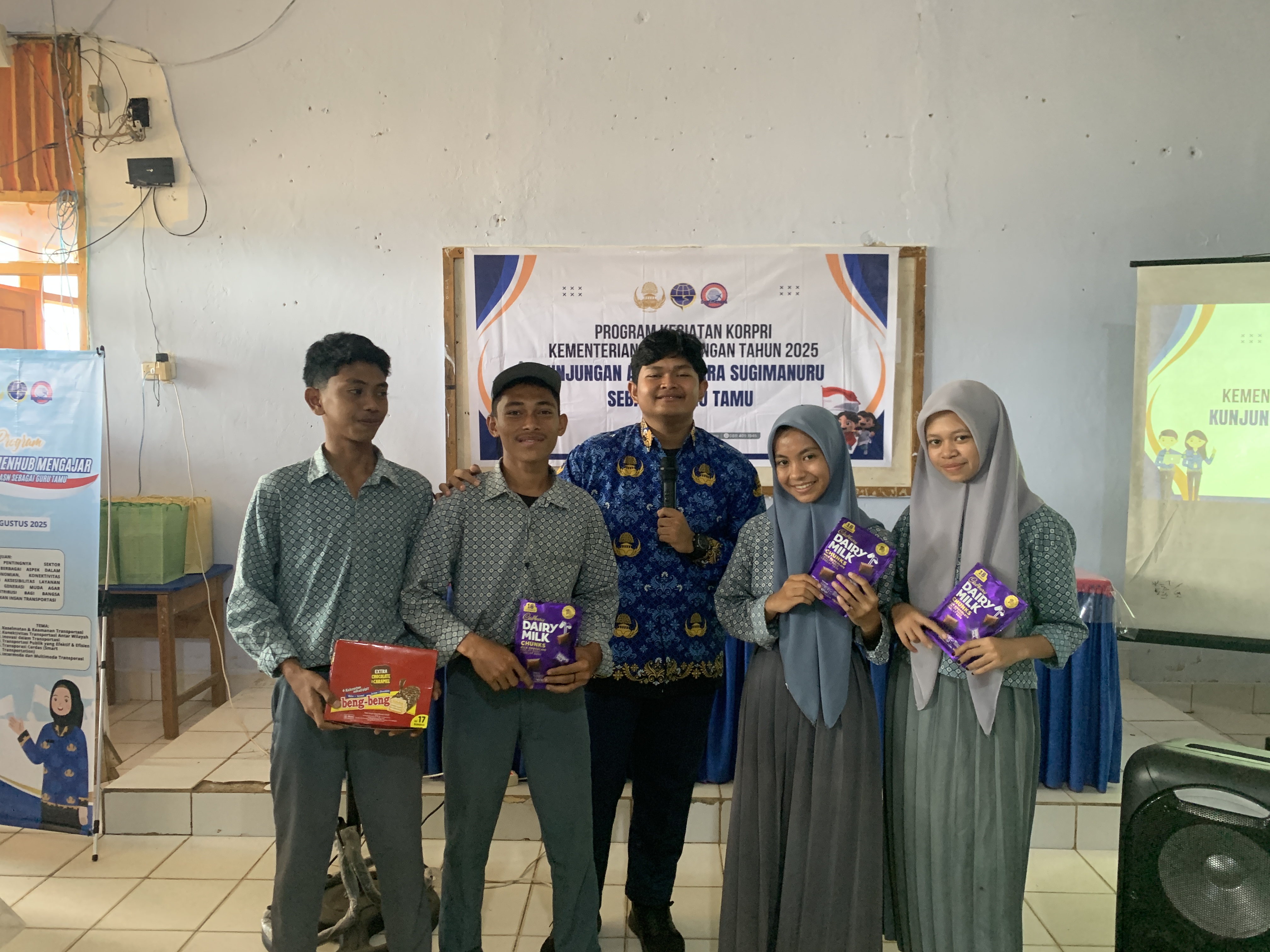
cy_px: 476
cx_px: 635
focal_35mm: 26
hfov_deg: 67.3
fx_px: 954
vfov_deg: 53.1
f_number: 1.8
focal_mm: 4.25
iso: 320
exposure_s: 1/60
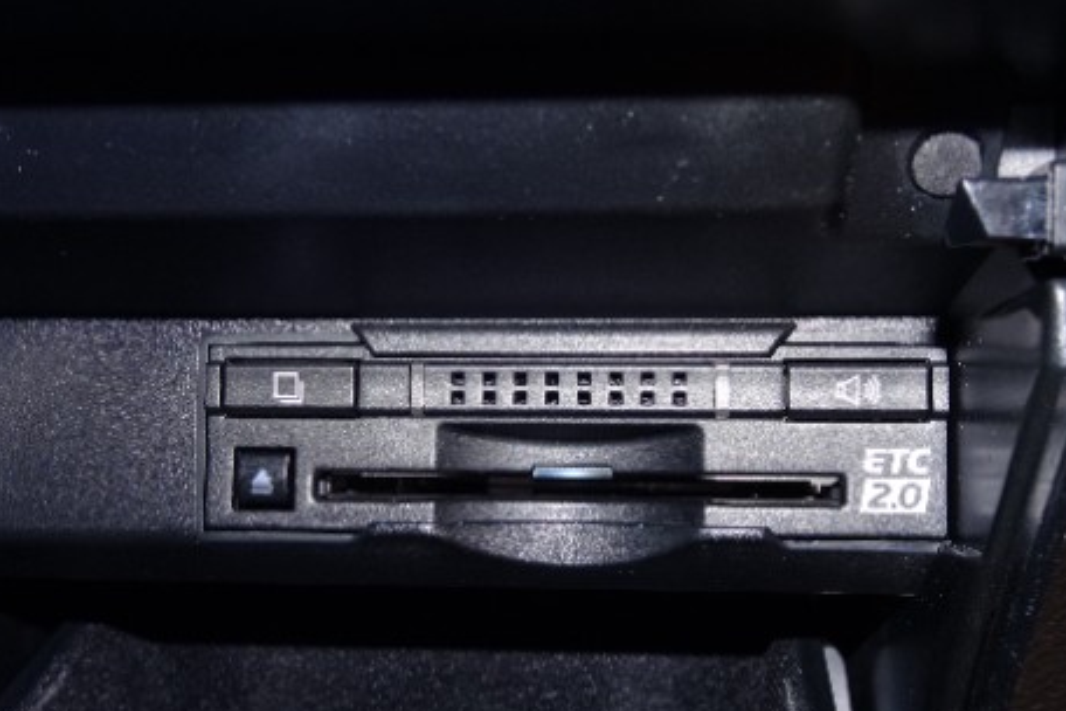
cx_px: 577
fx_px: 1036
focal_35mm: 35
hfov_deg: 54.4
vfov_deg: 37.8
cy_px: 407
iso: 125
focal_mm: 4.1
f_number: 3.5
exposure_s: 1/8
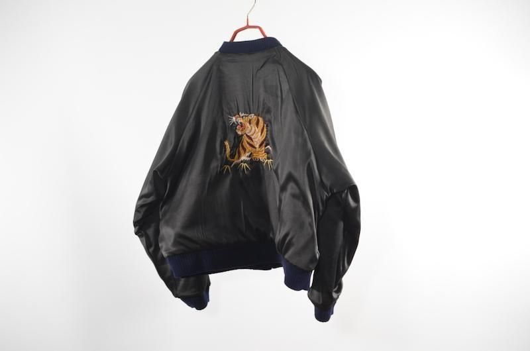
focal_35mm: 60
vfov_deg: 22.5
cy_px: 176
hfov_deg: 33.5
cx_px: 265
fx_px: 882
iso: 800
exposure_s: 1/60
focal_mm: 40
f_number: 4
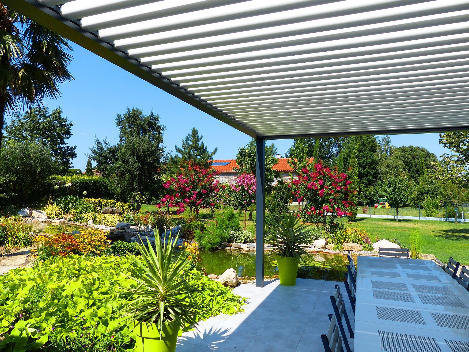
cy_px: 176
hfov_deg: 67.3
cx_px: 234
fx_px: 352
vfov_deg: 53.1
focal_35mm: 26
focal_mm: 4.5
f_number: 4
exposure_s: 1/800
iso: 100
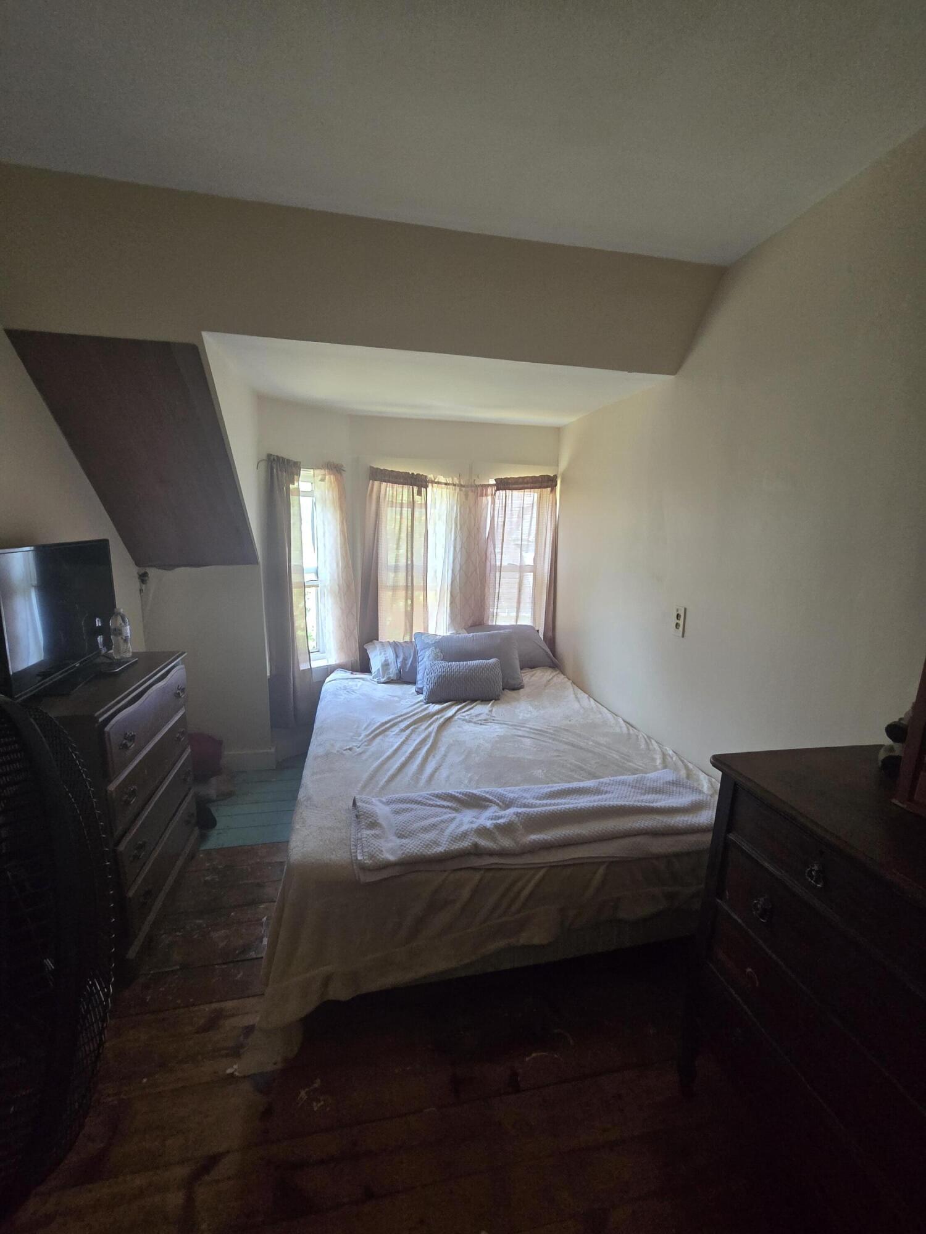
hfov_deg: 89.9
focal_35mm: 13
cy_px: 617
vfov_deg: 106.2
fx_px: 464
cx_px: 463
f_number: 2.2
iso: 500
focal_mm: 2.2
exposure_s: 1/60
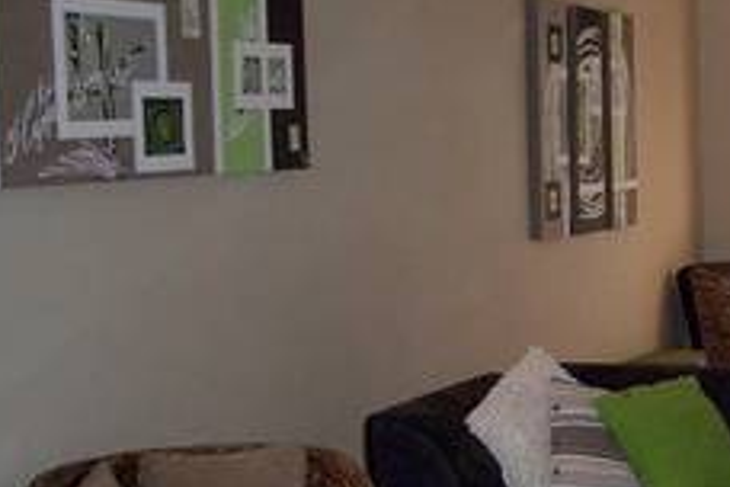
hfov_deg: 27.3
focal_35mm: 72
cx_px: 631
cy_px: 426
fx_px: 1460
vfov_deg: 18.6
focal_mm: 5.8
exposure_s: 1/40
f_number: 2.6
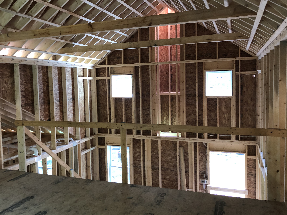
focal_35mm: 32
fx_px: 265
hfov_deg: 56.8
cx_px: 135
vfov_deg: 44.1
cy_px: 97
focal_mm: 3.99
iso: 80
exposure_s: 1/15
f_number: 1.8
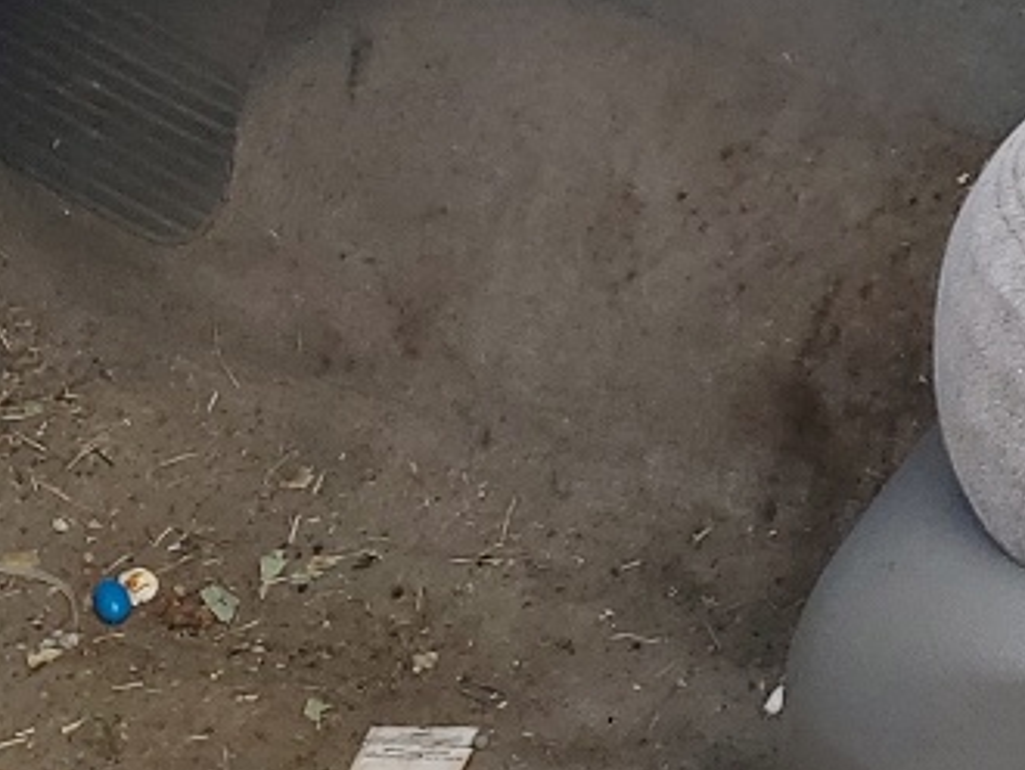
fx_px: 3734
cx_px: 1435
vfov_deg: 11.5
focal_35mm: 126
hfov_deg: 14.8
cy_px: -180
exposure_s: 1/455
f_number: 1.5
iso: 50
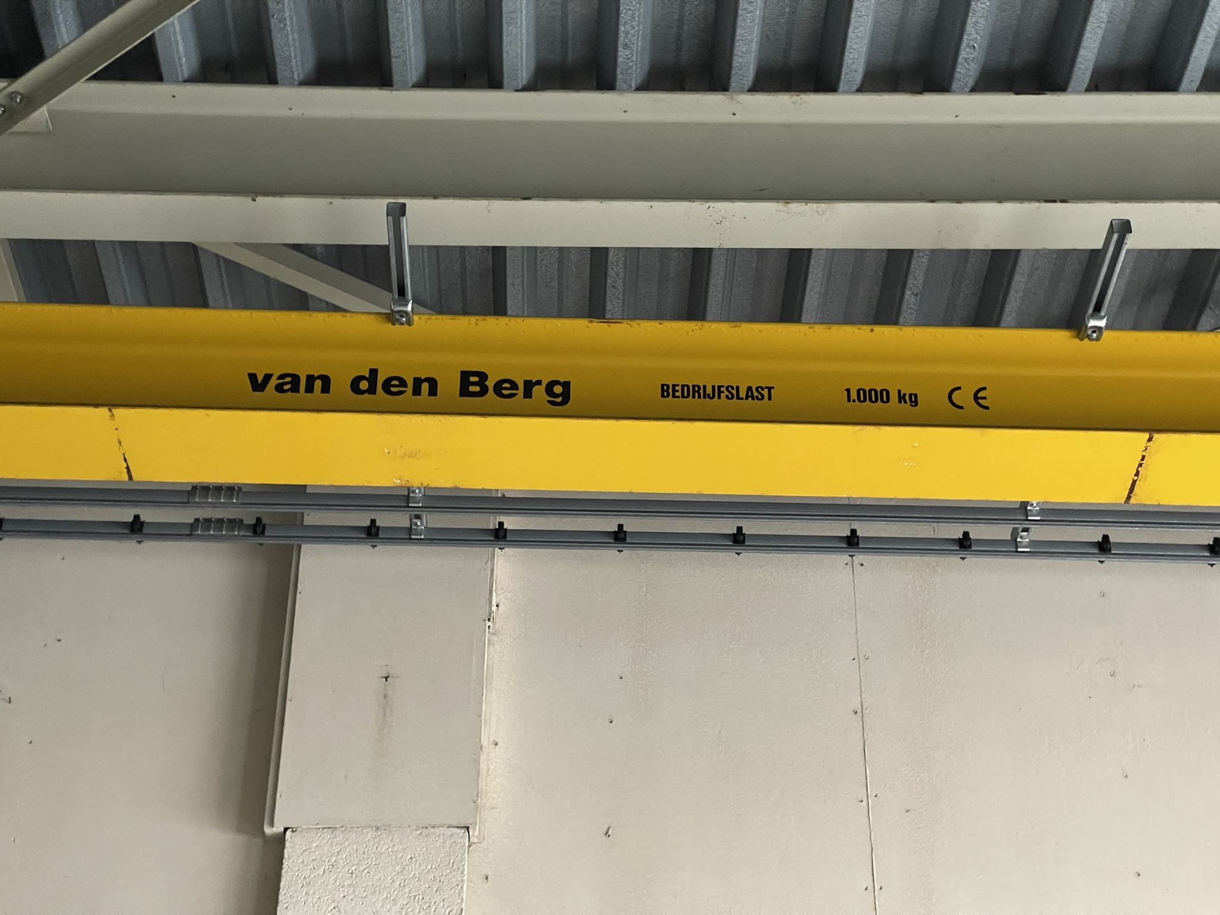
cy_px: 458
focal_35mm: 64
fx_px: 2256
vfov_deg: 22.9
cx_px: 610
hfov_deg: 30.3
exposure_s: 1/49
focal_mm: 7.5
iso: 800
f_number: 2.2
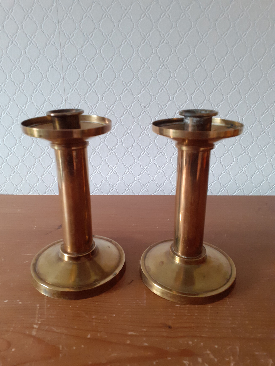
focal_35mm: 27
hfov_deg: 51.4
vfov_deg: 65.3
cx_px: 138
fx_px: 286
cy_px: 183
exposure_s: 1/30
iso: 200
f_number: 1.9
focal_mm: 3.6
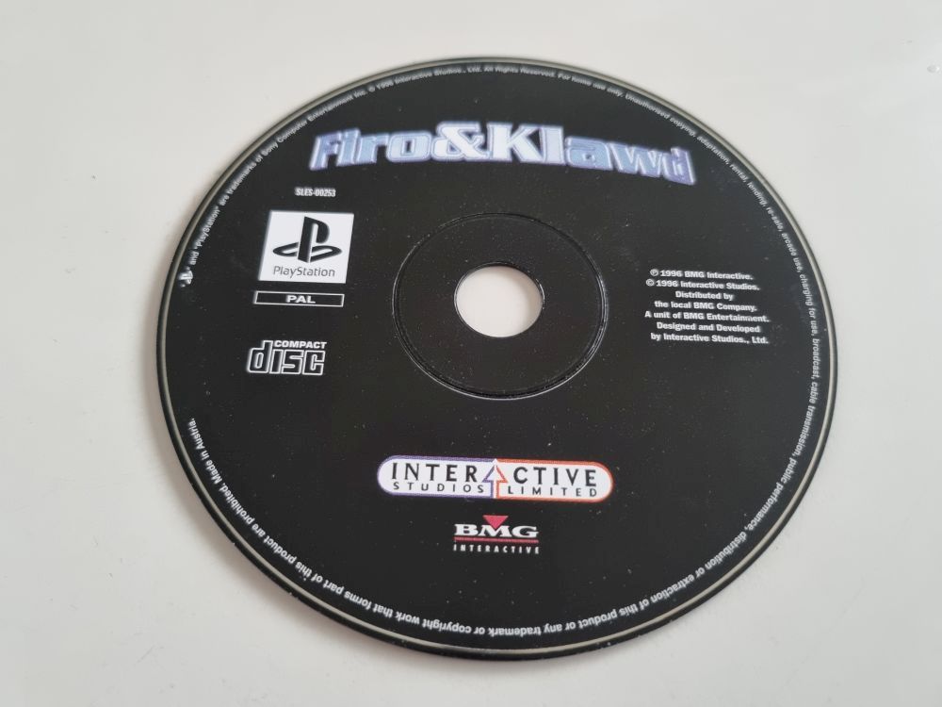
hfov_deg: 67.3
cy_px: 354
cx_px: 471
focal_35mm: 26
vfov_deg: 53.1
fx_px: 708
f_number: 1.8
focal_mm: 5.4
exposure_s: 1/25
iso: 640
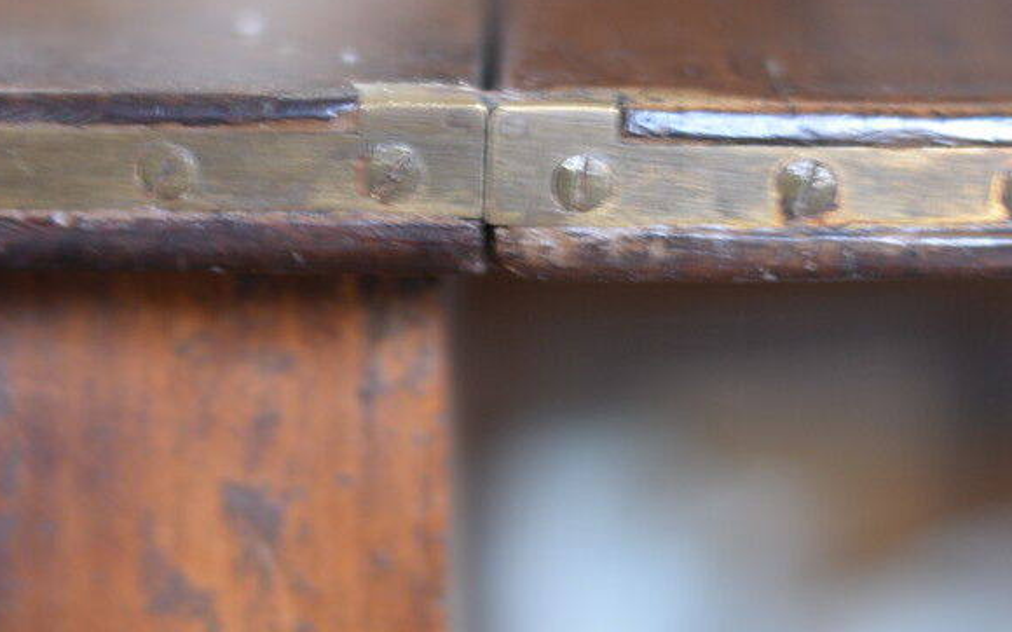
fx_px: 3639
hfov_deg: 15.8
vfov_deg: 9.9
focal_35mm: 132
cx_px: 340
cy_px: 360
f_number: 2
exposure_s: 1/15
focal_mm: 50
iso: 400
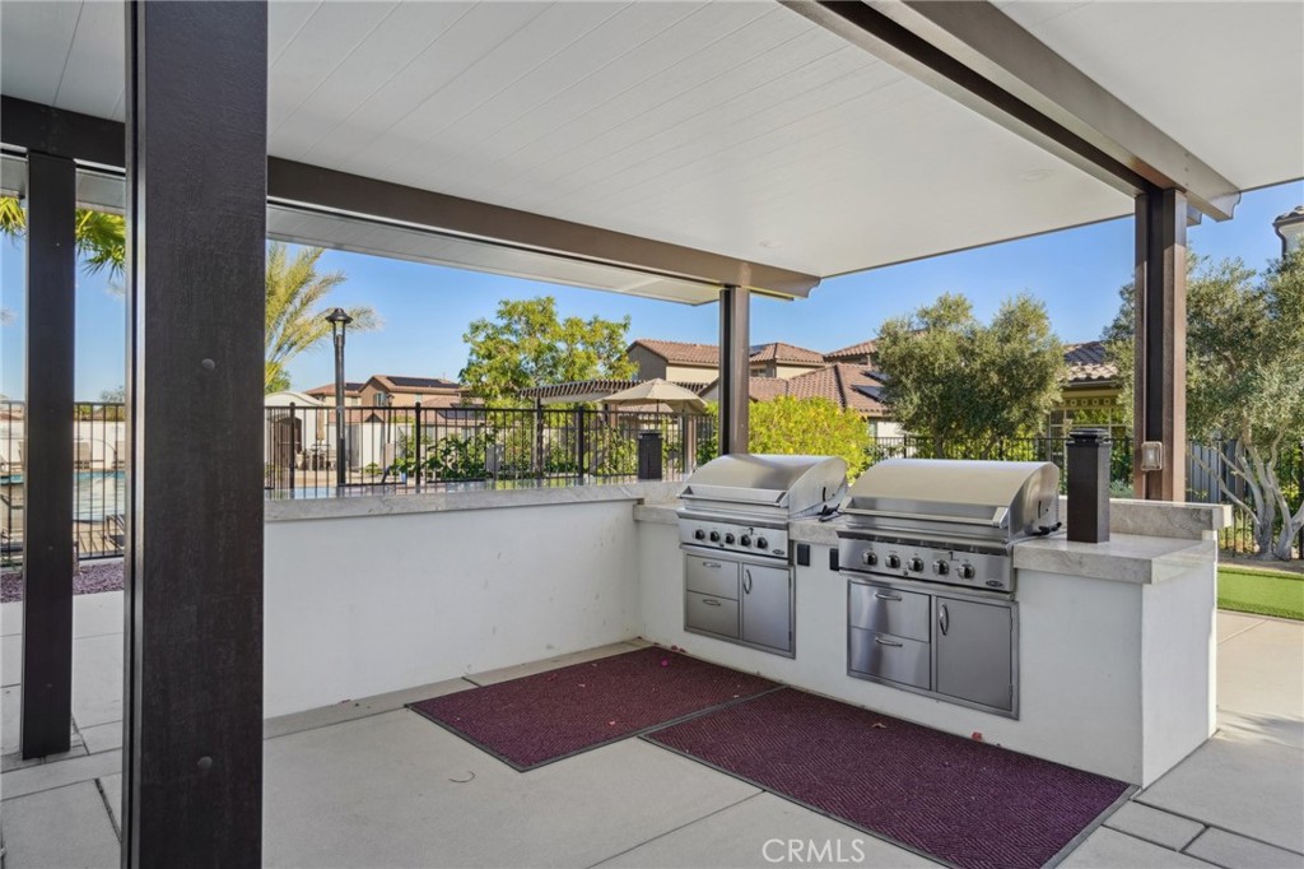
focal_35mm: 21
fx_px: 760
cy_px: 434
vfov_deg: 59.5
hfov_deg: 81.2
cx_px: 652
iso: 100
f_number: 7.1
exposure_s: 1/80
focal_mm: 21
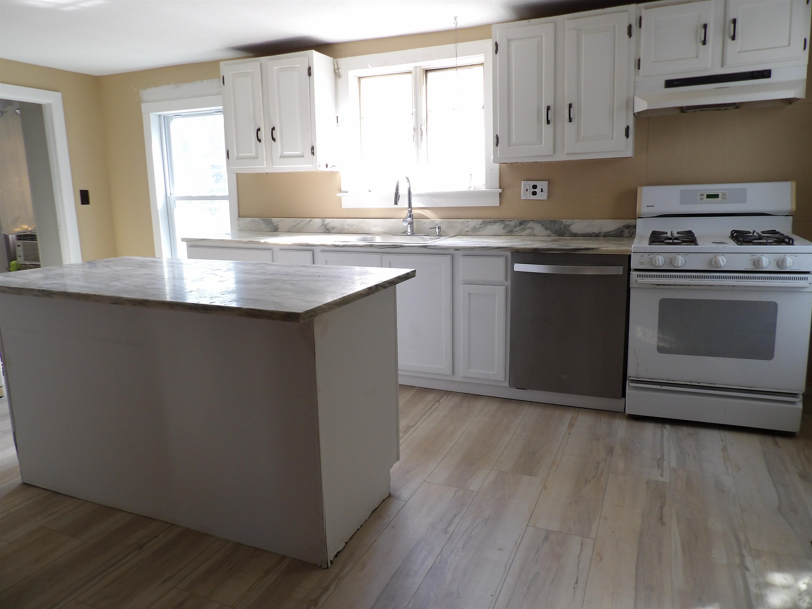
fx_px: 563
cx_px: 406
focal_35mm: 24
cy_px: 304
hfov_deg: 71.6
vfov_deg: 56.8
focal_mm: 4.3
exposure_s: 1/60
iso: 100
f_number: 2.8
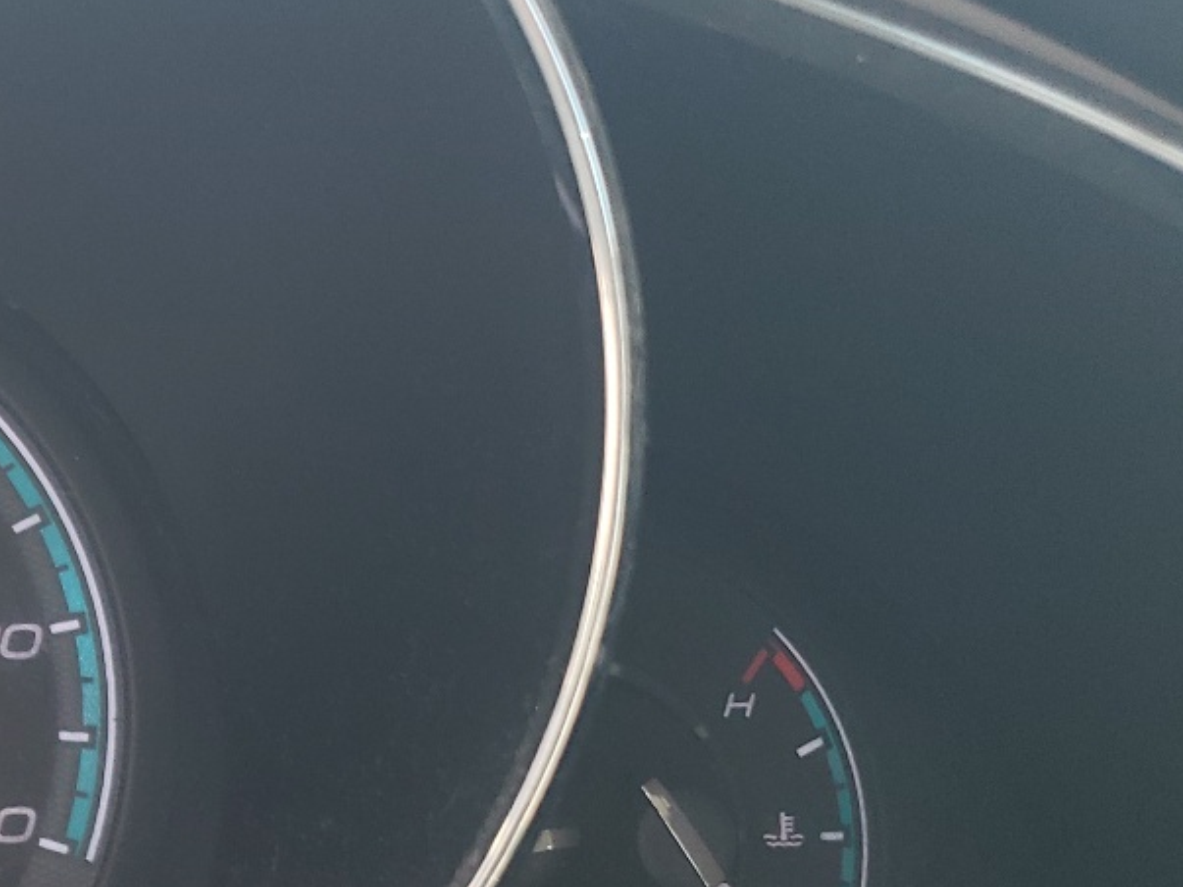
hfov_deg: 24.8
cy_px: 604
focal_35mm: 69
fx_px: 2358
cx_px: -322
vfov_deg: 21.2
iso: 62
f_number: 1.5
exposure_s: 1/120
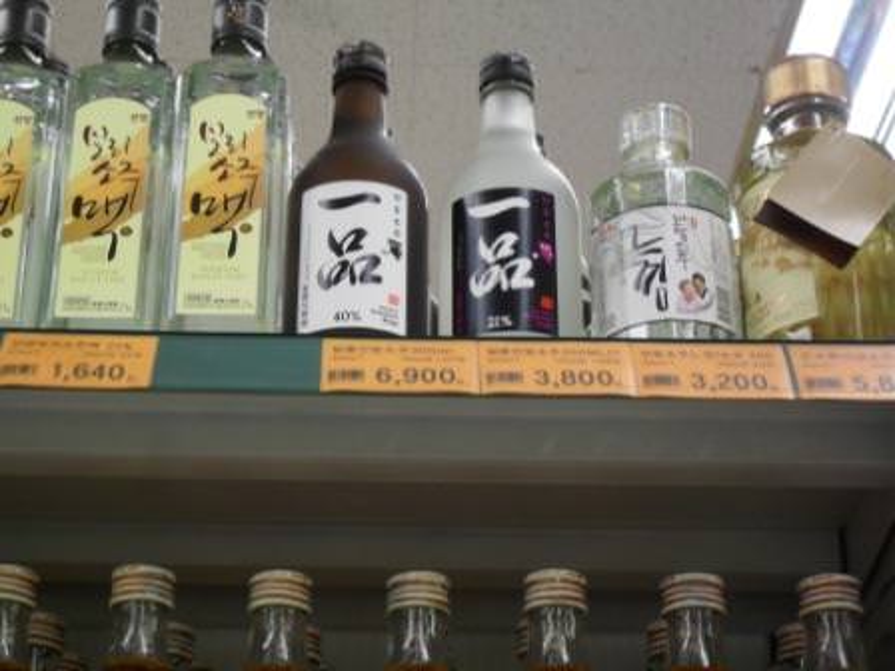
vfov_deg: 19.1
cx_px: 448
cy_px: 336
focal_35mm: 77
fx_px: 1991
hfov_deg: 25.3
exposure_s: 1/30
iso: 200
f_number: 5
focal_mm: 13.6
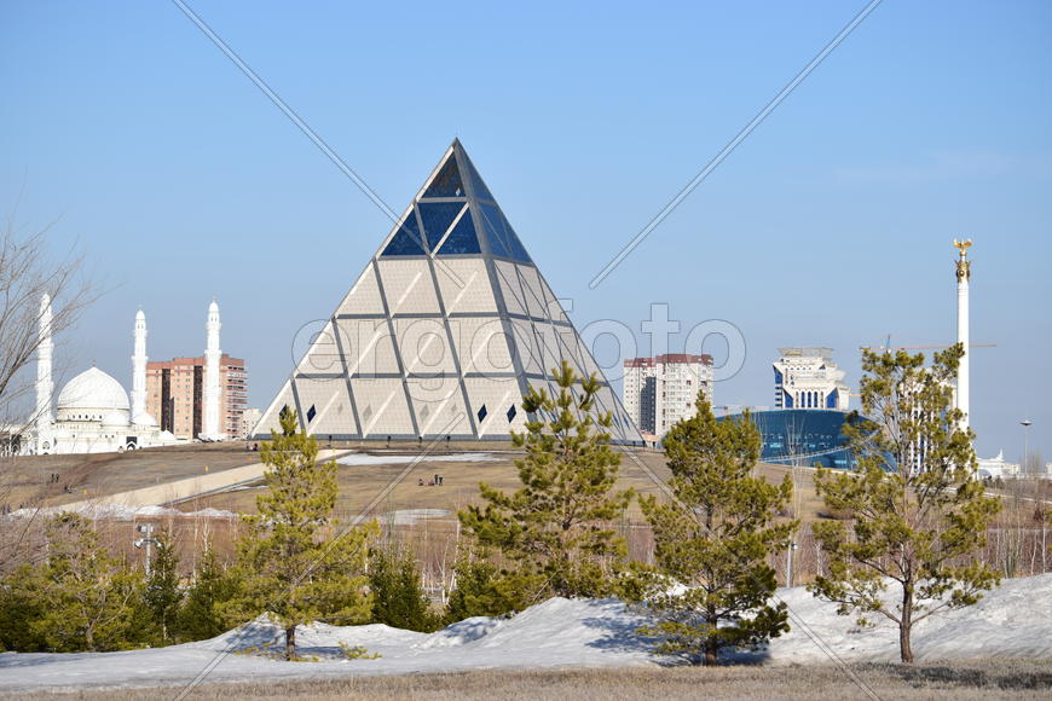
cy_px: 350
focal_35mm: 93
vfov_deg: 14.7
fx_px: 2717
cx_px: 526
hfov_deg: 21.9
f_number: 6.3
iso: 100
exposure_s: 1/640
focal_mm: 62
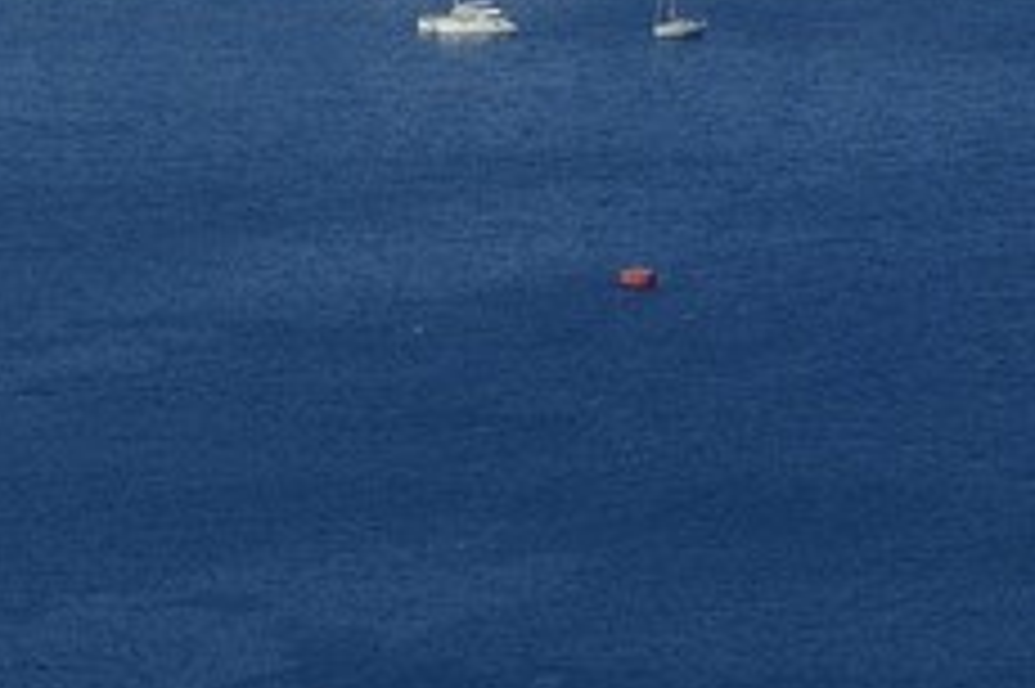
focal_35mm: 807
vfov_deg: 1.7
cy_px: 994
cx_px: -2236
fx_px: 23184
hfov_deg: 2.5
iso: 400
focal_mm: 116
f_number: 11
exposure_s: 1/1000
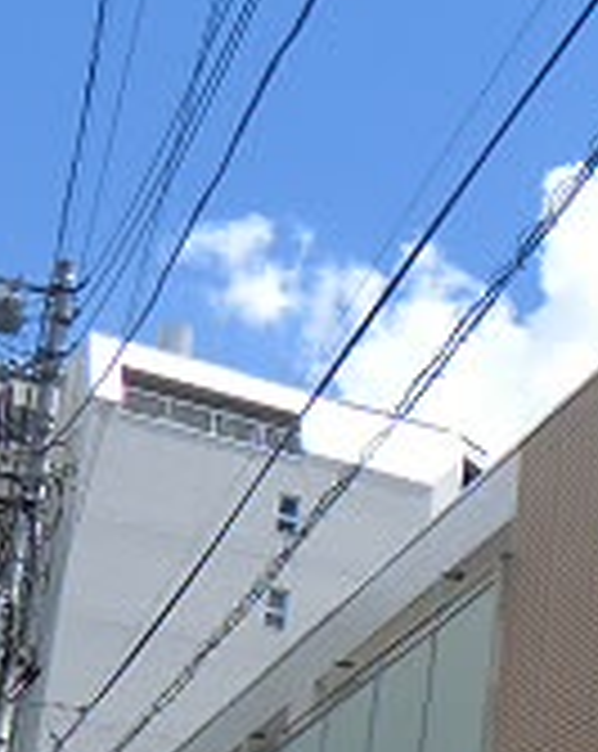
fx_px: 1997
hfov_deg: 14.4
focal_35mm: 90
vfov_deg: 20.7
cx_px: 1165
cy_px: 738
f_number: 3.2
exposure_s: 1/800
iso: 64
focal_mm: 4.3
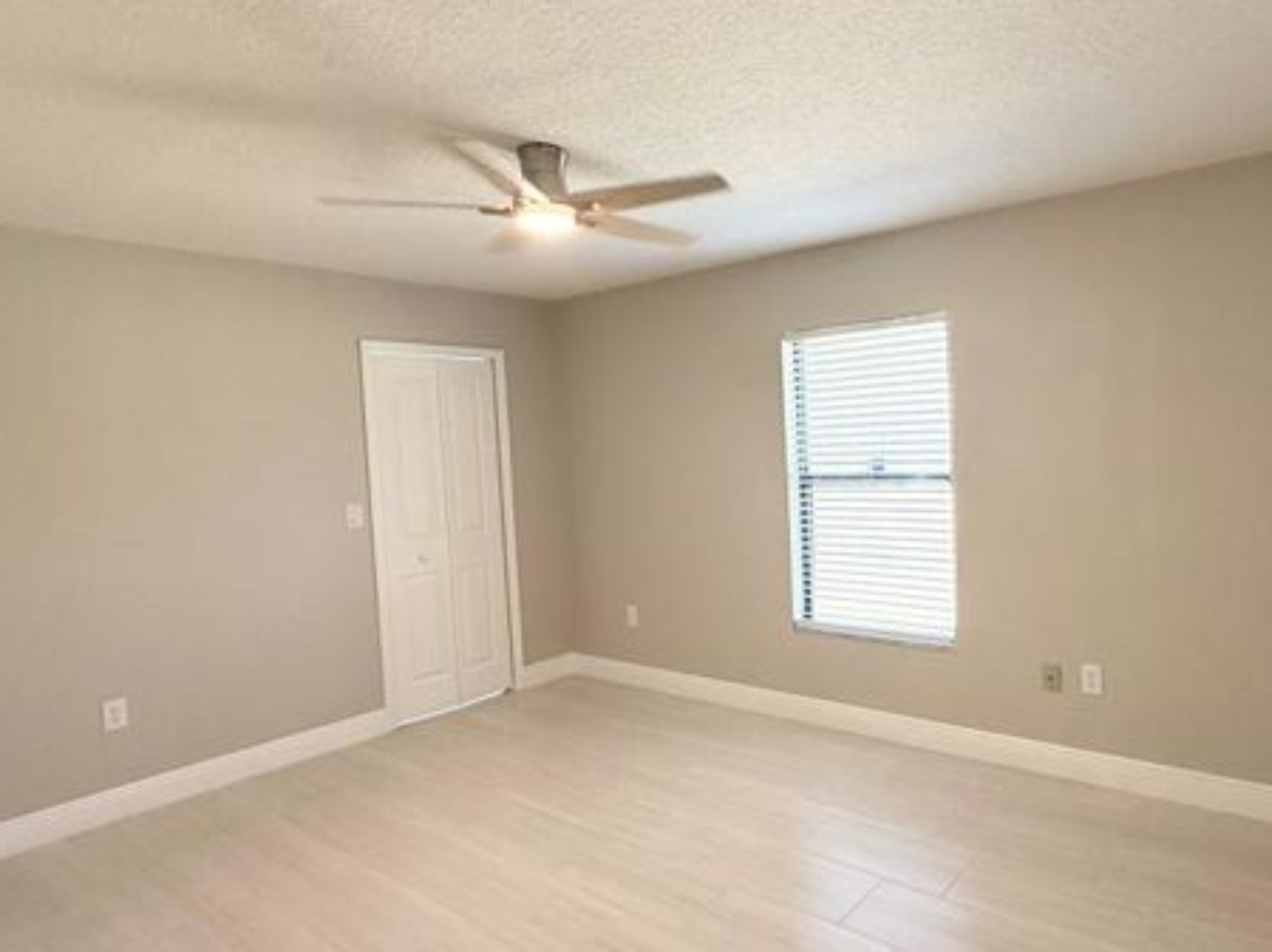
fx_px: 808
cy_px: 487
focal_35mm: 22
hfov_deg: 75.0
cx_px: 800
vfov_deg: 61.0
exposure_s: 1/99
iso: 250
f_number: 2.2
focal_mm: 2.22
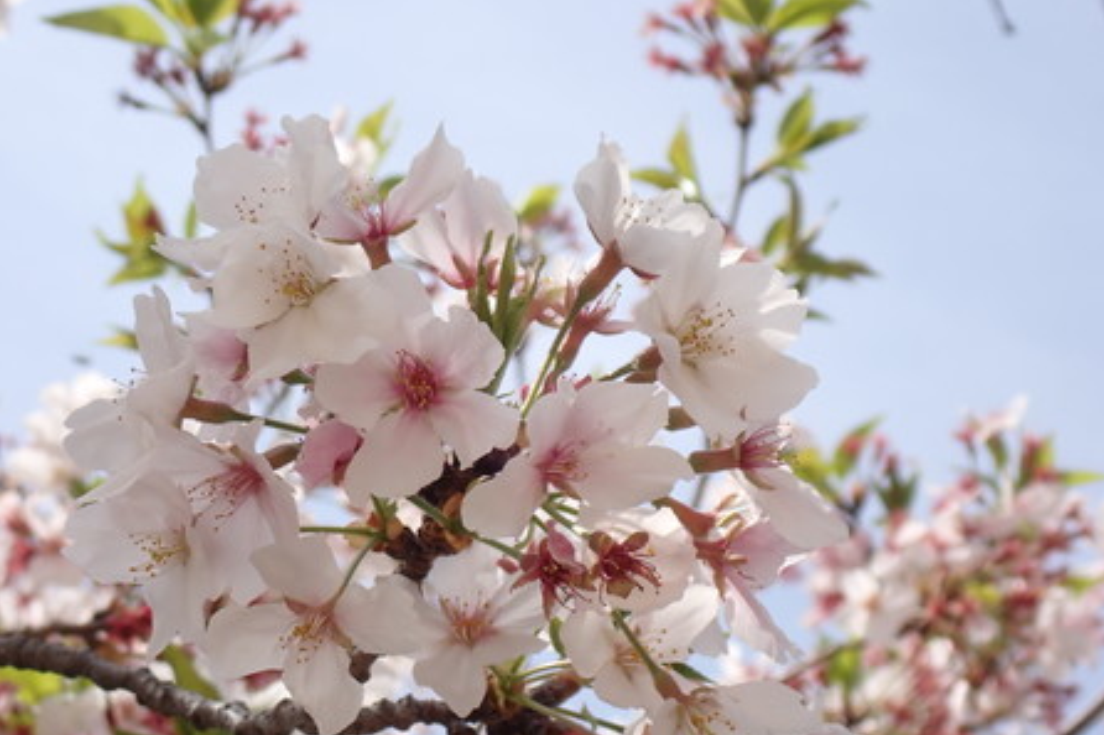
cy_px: 411
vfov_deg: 13.0
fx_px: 3219
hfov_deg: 19.5
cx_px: 554
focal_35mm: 105
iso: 100
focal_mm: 18
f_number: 6.3
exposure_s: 1/250
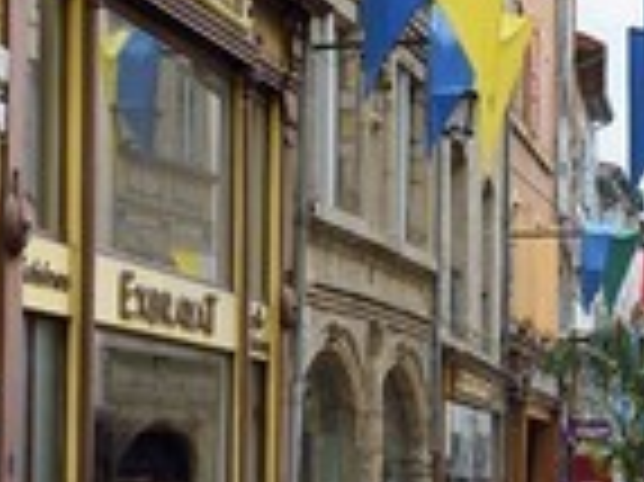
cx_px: 414
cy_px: 419
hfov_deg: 17.4
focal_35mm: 113
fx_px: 2101
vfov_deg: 13.0
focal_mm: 40
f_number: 11
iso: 400
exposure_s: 1/160
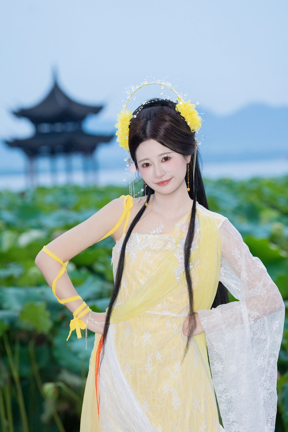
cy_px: 216
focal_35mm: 97
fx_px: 1164
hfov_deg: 14.1
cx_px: 144
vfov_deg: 21.0
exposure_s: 1/250
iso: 8000
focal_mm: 97
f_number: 3.5
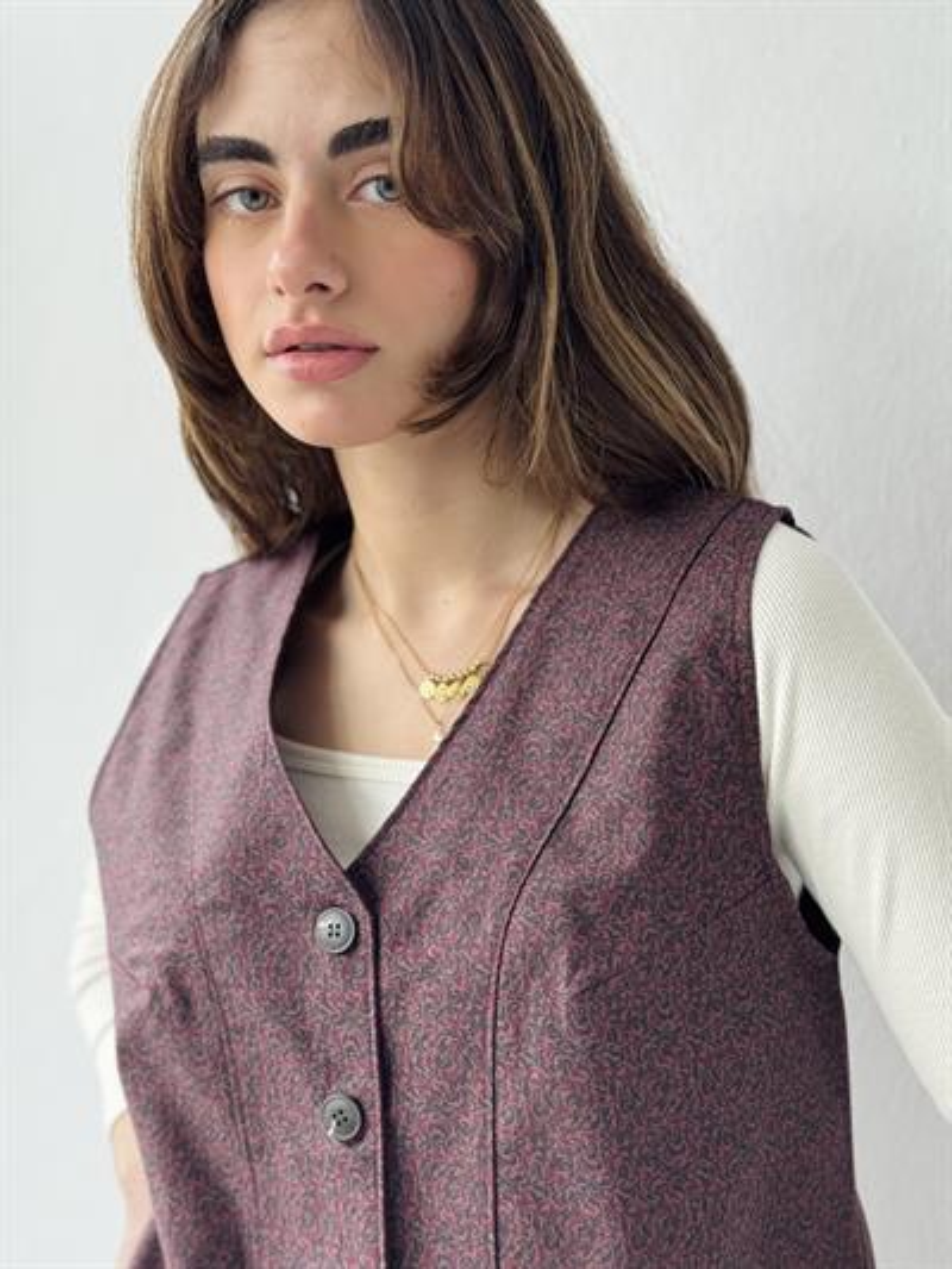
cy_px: 634
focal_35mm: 48
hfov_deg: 30.3
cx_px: 476
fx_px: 1759
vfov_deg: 39.6
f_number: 1.78
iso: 80
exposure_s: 1/143
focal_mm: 6.76
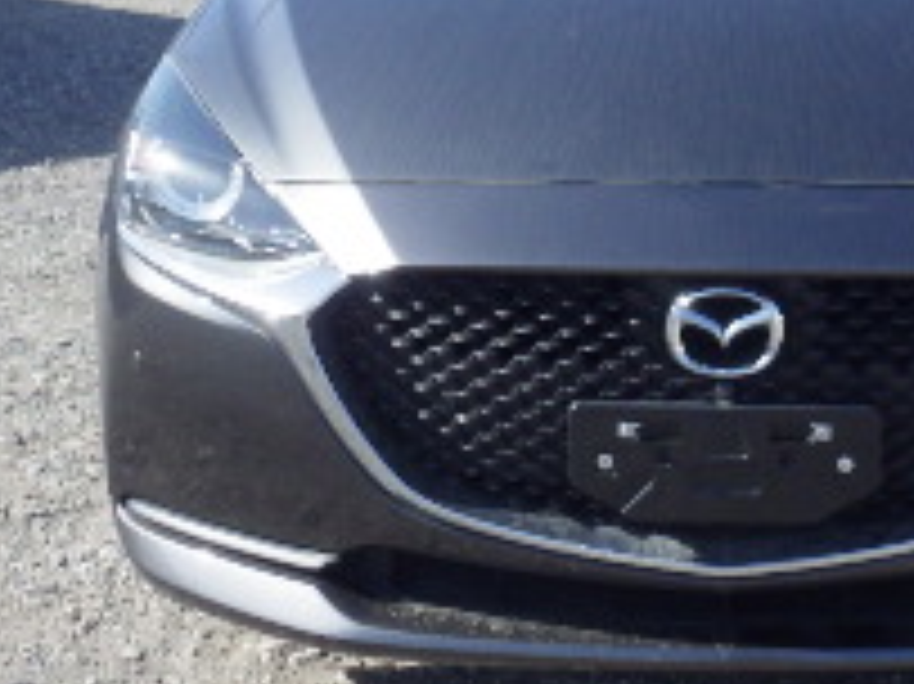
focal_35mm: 79
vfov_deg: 18.6
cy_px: 212
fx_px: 2085
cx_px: 747
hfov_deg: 24.3
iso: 250
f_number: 7.9
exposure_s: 1/200
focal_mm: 4.5
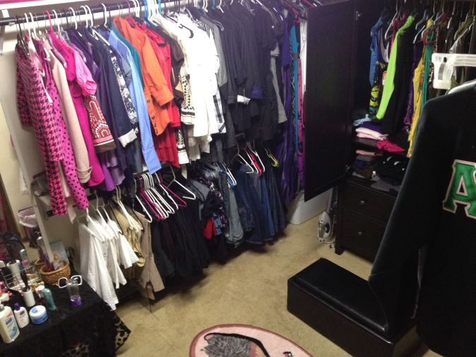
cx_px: 238
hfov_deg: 52.6
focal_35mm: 35
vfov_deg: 40.7
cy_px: 178
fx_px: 481
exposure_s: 1/17
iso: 400
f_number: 2.4
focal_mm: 4.28
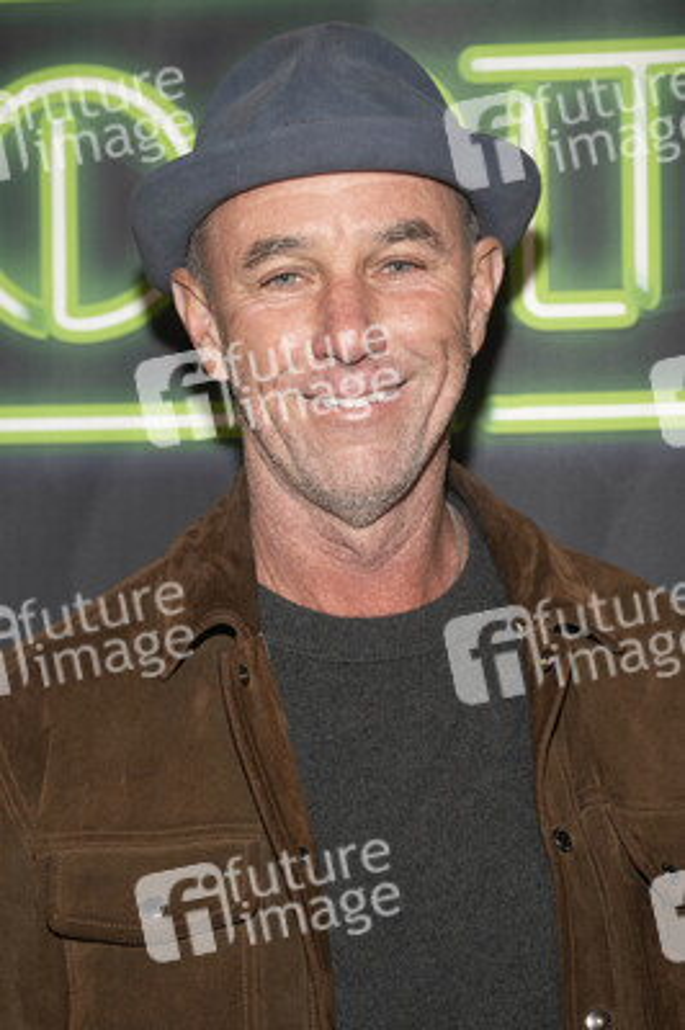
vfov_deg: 23.7
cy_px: 515
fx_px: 2459
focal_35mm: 86
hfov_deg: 15.9
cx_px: 342
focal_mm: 86
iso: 800
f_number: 5.6
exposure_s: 1/200
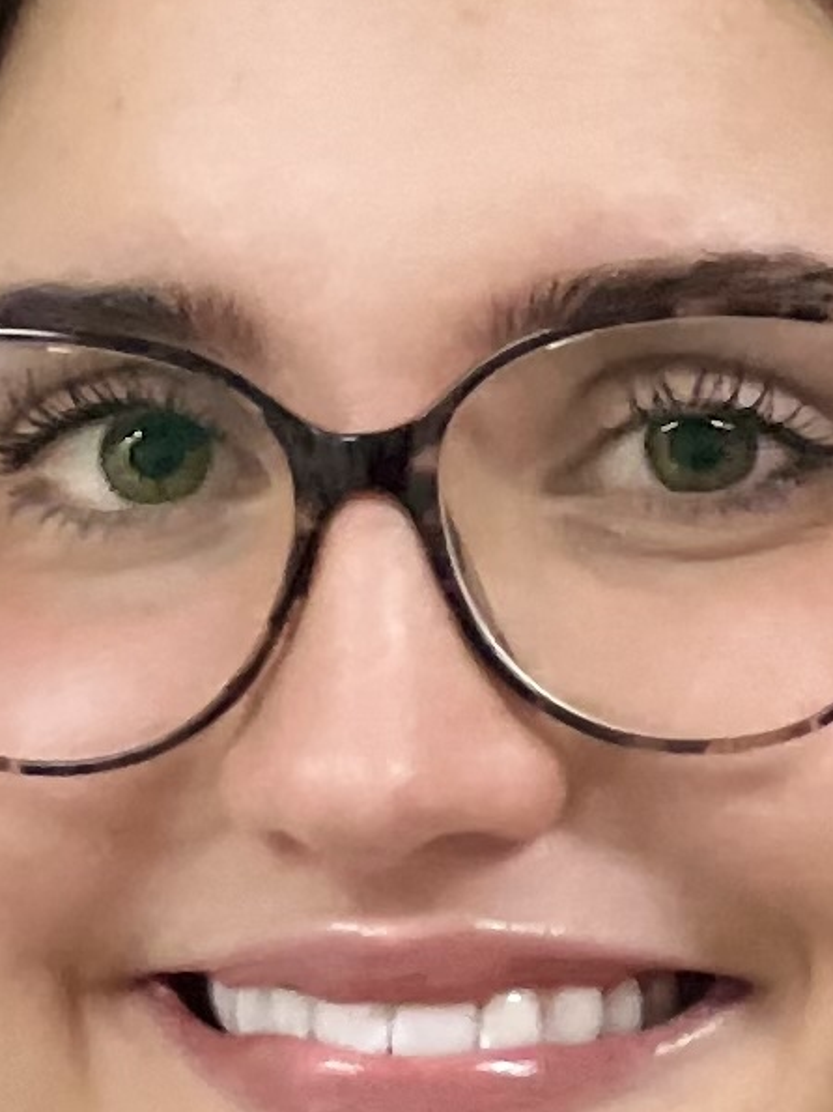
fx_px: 16755
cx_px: 491
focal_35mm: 522
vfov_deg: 3.8
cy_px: 2252
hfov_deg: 2.8
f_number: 2.8
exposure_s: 1/40
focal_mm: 9
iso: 250
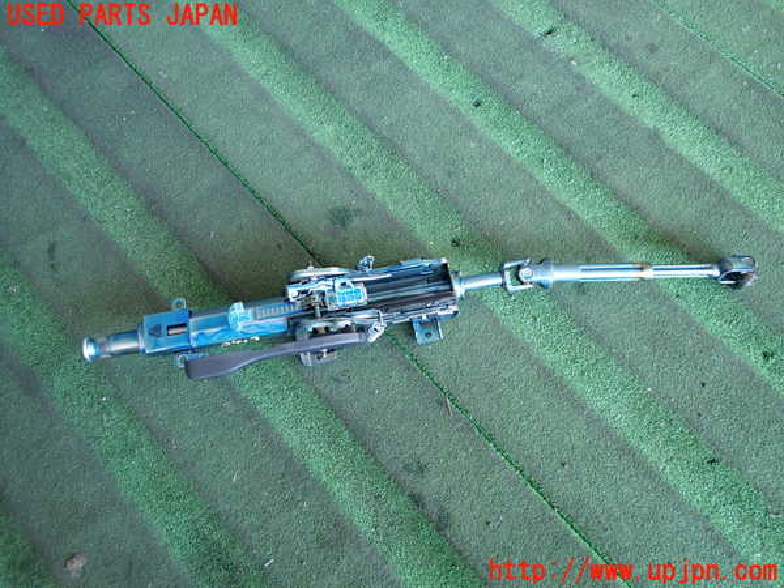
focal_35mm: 25
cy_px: 294
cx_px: 392
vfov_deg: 54.9
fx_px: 566
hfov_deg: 69.4
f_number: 2
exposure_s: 1/30
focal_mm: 4.5
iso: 250
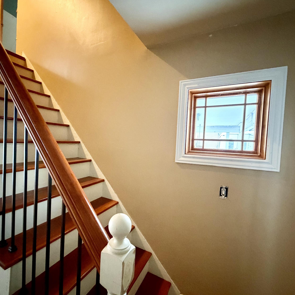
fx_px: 164
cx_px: 136
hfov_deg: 83.8
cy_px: 149
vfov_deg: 84.0
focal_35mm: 17
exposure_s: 1/40
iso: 1000
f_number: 2.2
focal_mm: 2.22
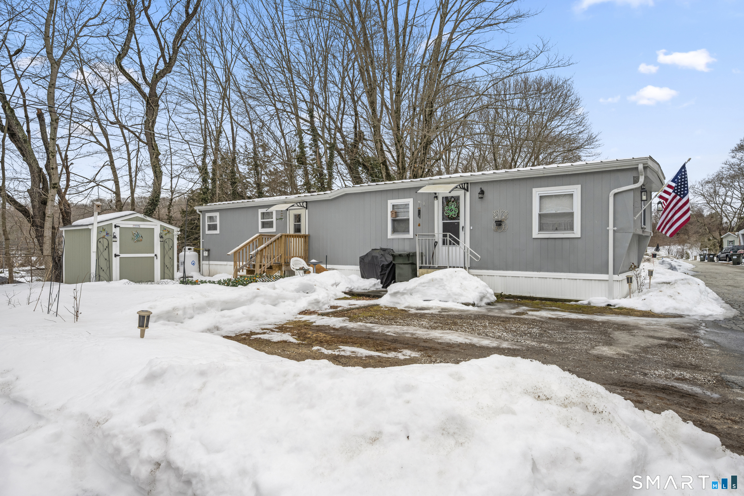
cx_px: 372
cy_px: 248
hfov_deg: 81.2
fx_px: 434
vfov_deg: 59.5
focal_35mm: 21
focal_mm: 21
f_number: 8
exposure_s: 1/320
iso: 320
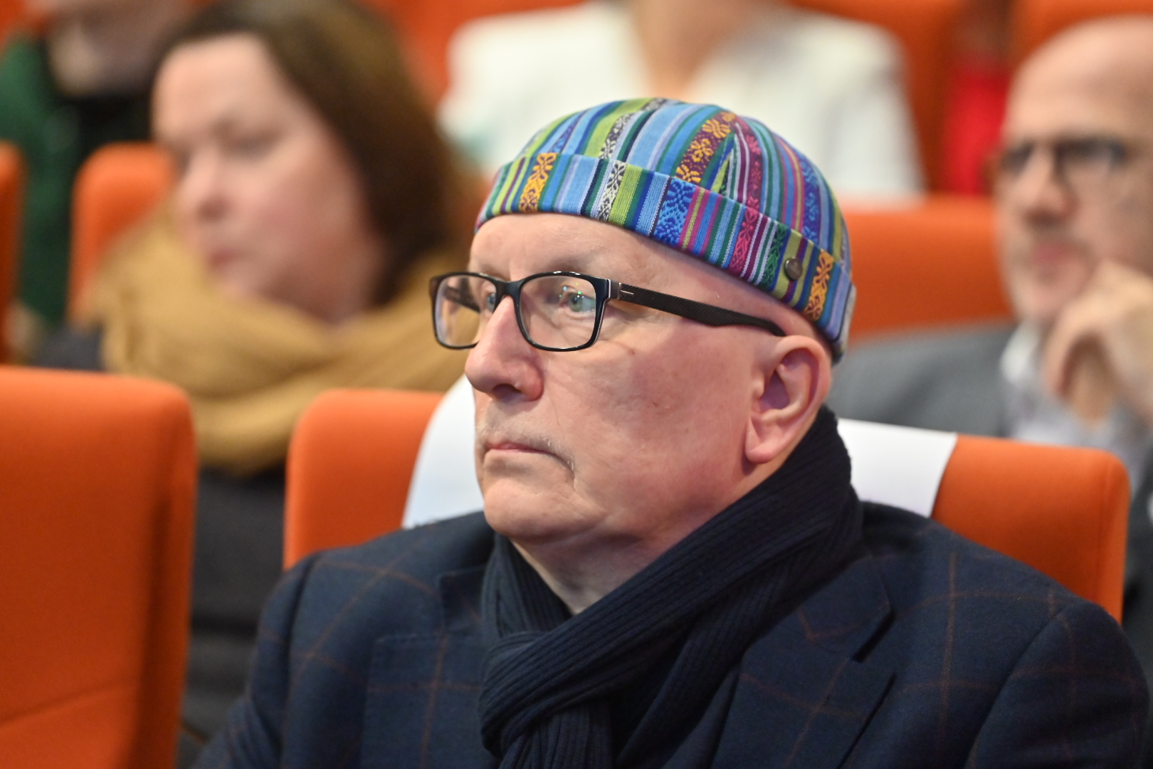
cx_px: 576
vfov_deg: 7.6
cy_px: 384
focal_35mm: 180
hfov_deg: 11.4
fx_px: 5765
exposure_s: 1/400
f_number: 2.8
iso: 5000
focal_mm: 180
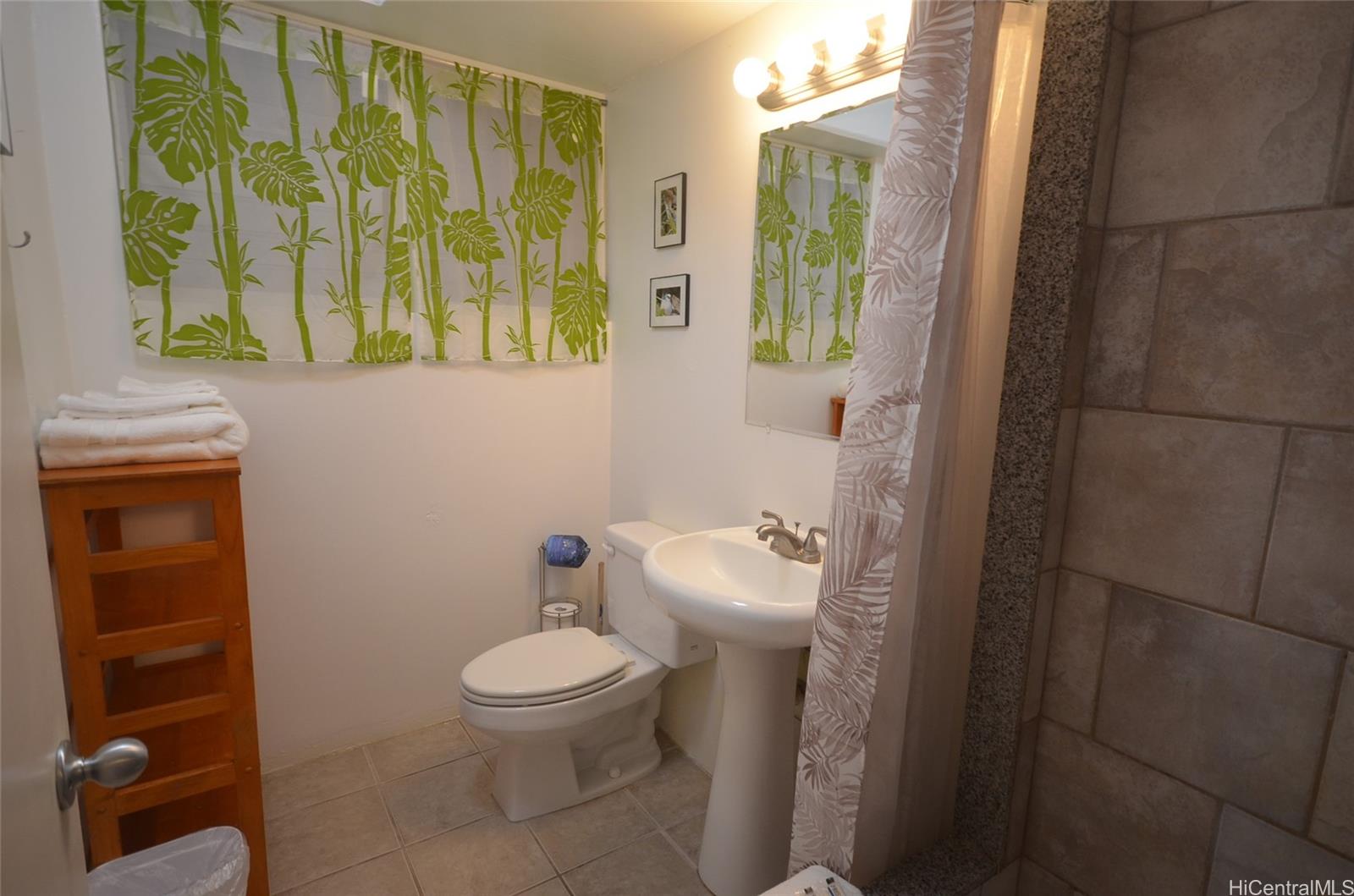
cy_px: 448
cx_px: 677
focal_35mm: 20
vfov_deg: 63.0
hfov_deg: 85.5
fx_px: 732
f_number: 4.5
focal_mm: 13
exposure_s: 1/60
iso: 450
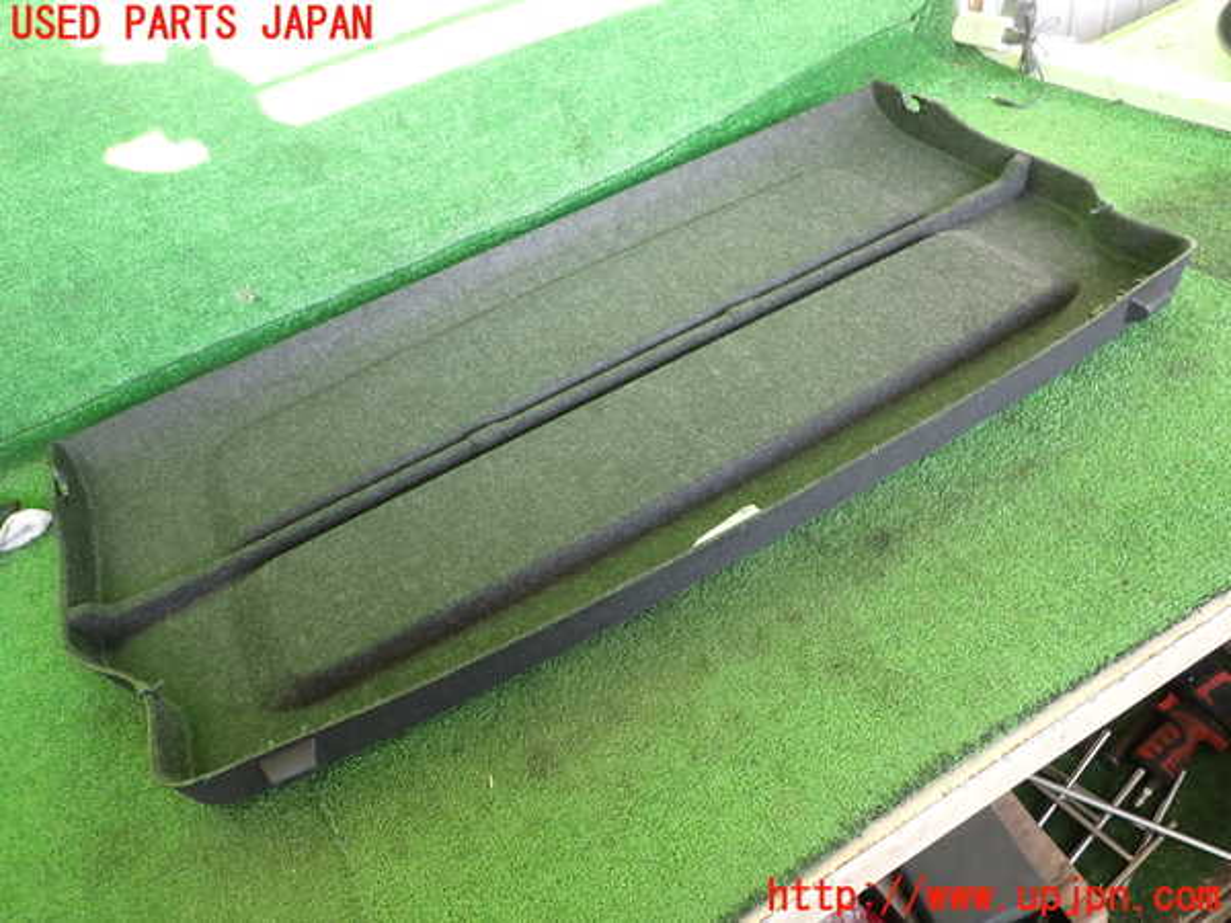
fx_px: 889
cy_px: 462
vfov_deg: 54.9
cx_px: 616
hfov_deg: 69.4
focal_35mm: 25
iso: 200
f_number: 2
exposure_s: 1/60
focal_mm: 4.5
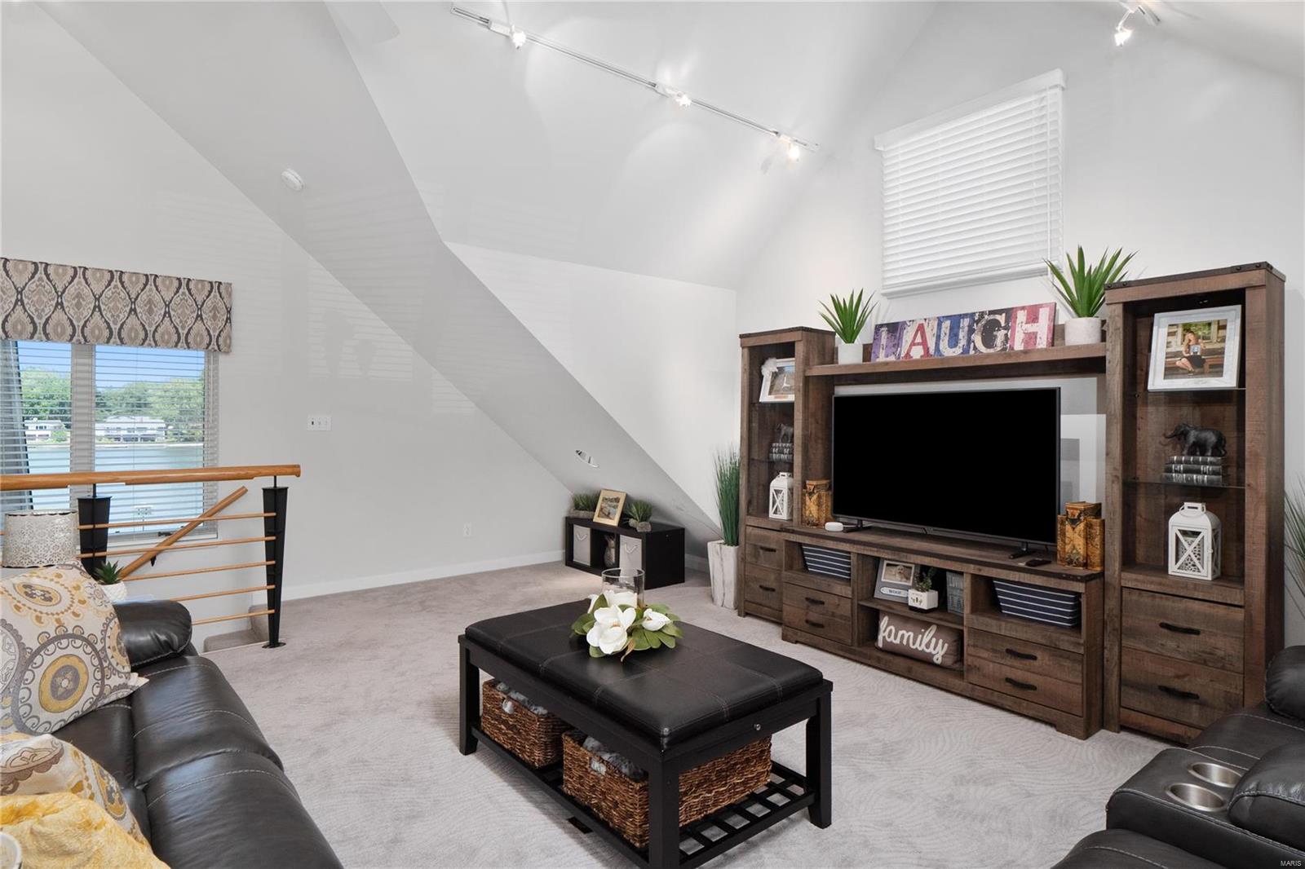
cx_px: 652
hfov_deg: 90.0
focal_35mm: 18
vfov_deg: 67.4
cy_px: 434
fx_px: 652
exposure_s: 1/10
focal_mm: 9
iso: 400
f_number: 7.1
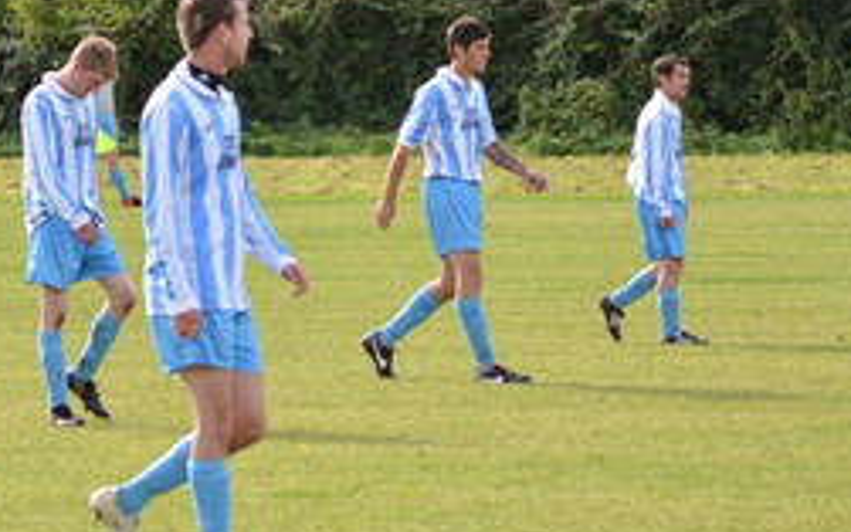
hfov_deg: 7.4
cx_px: 205
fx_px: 6542
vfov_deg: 4.7
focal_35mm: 282
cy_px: 264
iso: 100
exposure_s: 1/320
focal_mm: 82
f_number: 4.2
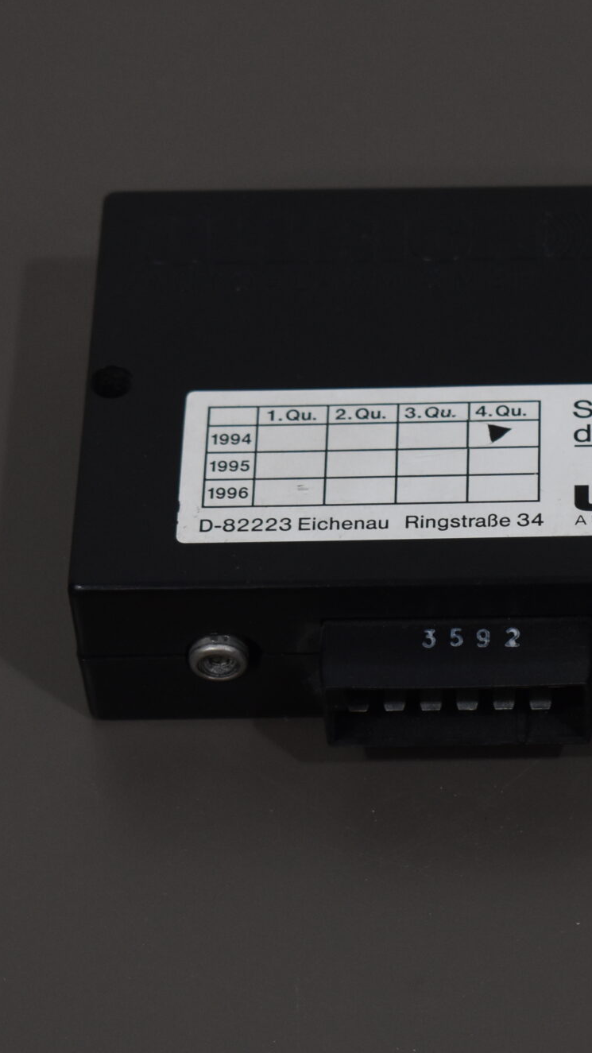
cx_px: 644
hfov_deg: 7.2
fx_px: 4662
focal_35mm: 167
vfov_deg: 12.9
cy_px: 492
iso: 800
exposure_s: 1/200
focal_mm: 55
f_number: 5.6
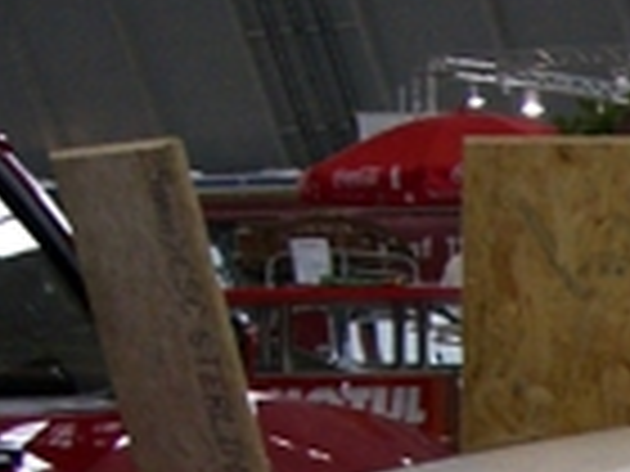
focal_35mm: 174
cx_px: 1102
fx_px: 3167
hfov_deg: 10.7
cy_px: 899
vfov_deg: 8.2
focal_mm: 6.2
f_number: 2.7
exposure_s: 1/60
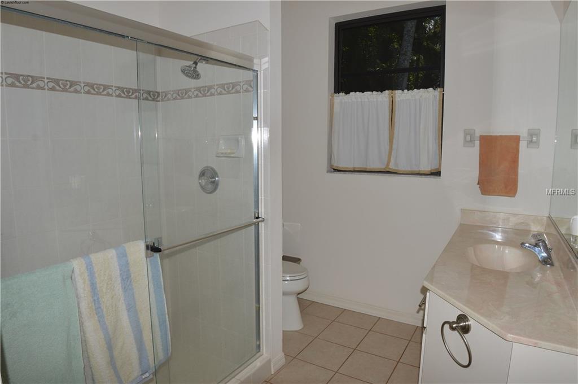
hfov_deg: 77.4
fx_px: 361
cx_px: 289
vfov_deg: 56.0
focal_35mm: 22
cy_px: 192
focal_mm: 15
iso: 200
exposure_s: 1/200
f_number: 11
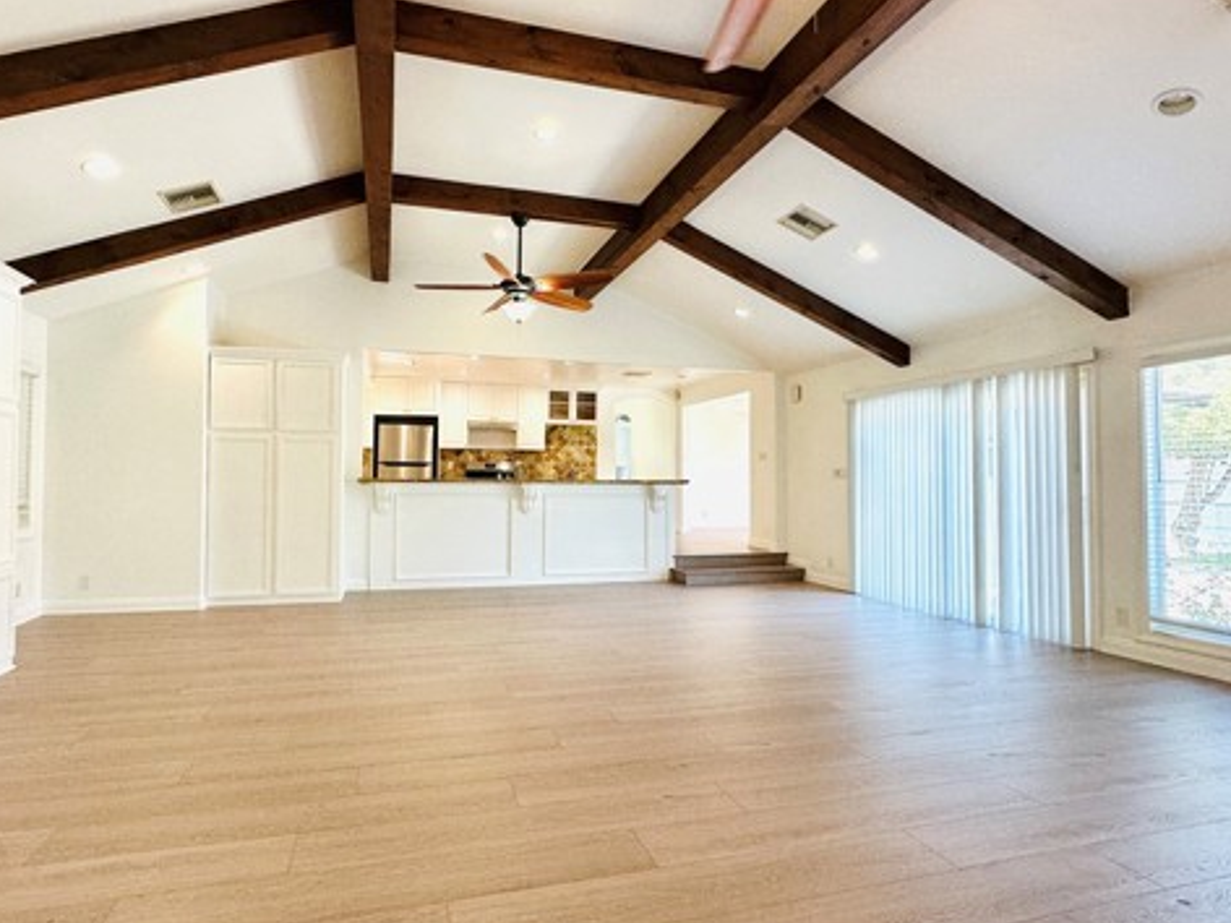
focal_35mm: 19
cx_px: 569
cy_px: 451
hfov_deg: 84.5
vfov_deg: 68.7
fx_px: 676
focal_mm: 2.22
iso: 125
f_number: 2.2
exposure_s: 1/120
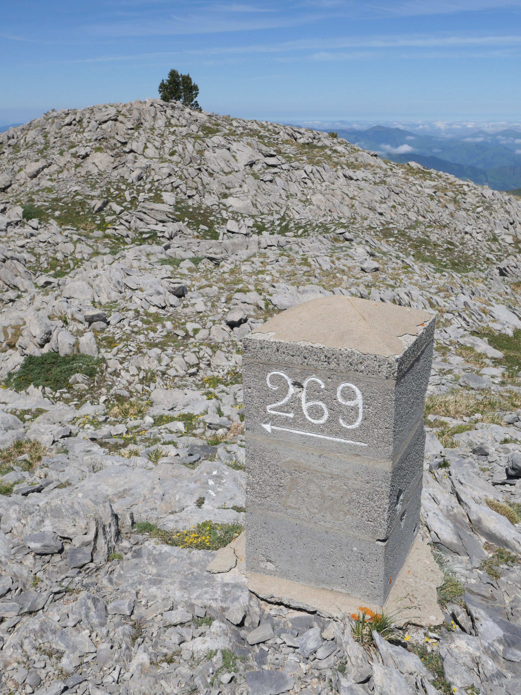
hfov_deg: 41.8
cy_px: 348
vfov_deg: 54.0
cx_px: 260
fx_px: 682
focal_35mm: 34
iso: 200
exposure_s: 1/1300
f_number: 6.3
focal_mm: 17
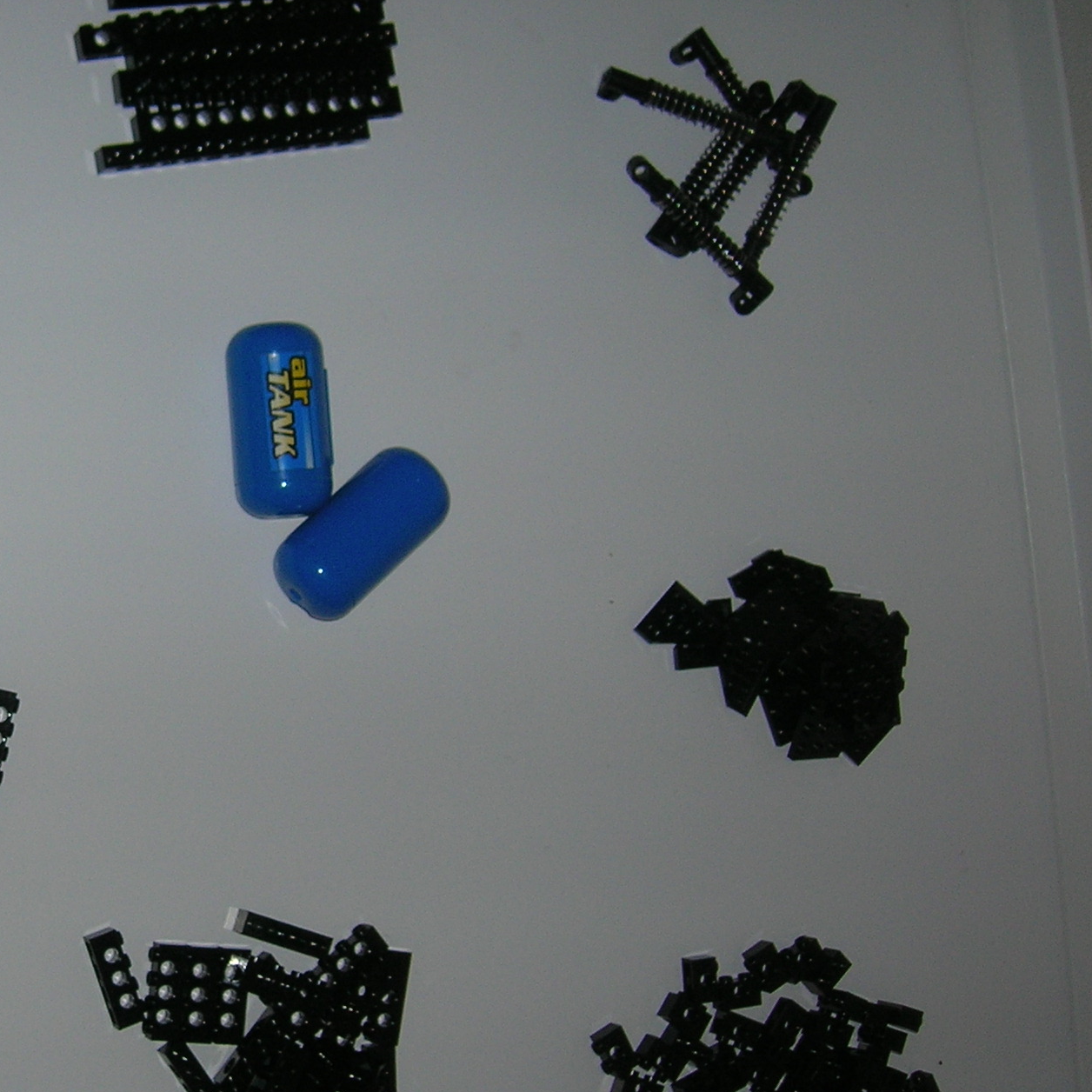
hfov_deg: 26.4
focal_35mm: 62
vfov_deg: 27.6
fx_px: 2213
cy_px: 683
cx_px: 22
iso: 50
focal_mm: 5.7
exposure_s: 1/60.1
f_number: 2.9
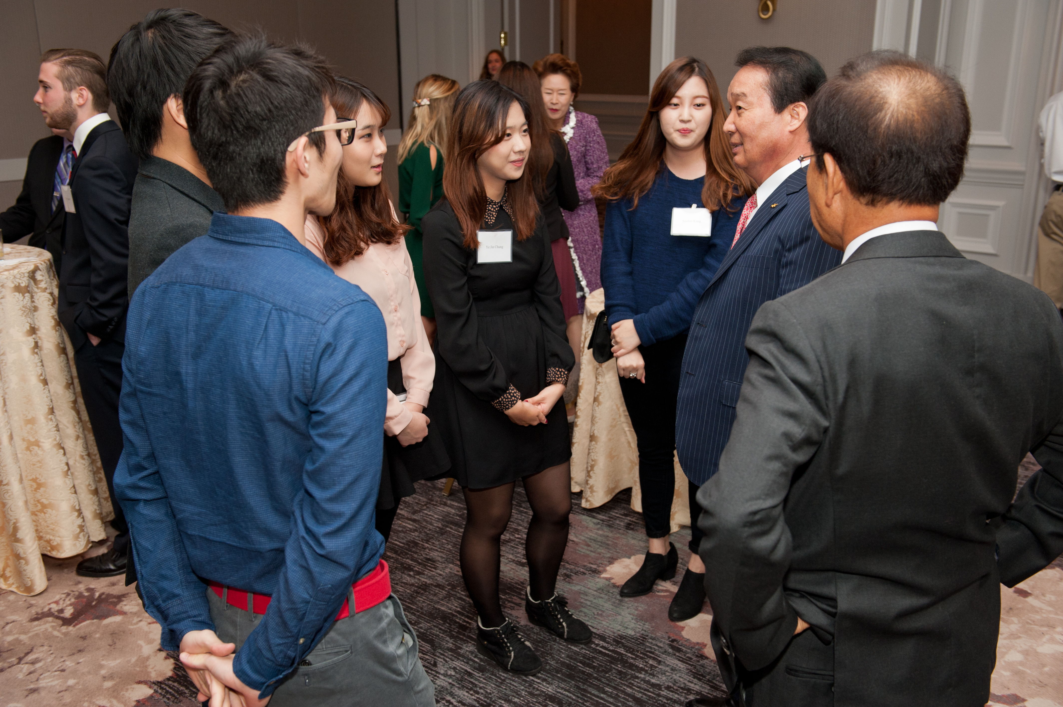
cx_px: 532
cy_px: 354
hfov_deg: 54.5
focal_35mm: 35
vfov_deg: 37.8
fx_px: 1033
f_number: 5.6
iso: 1000
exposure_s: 1/125
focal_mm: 35
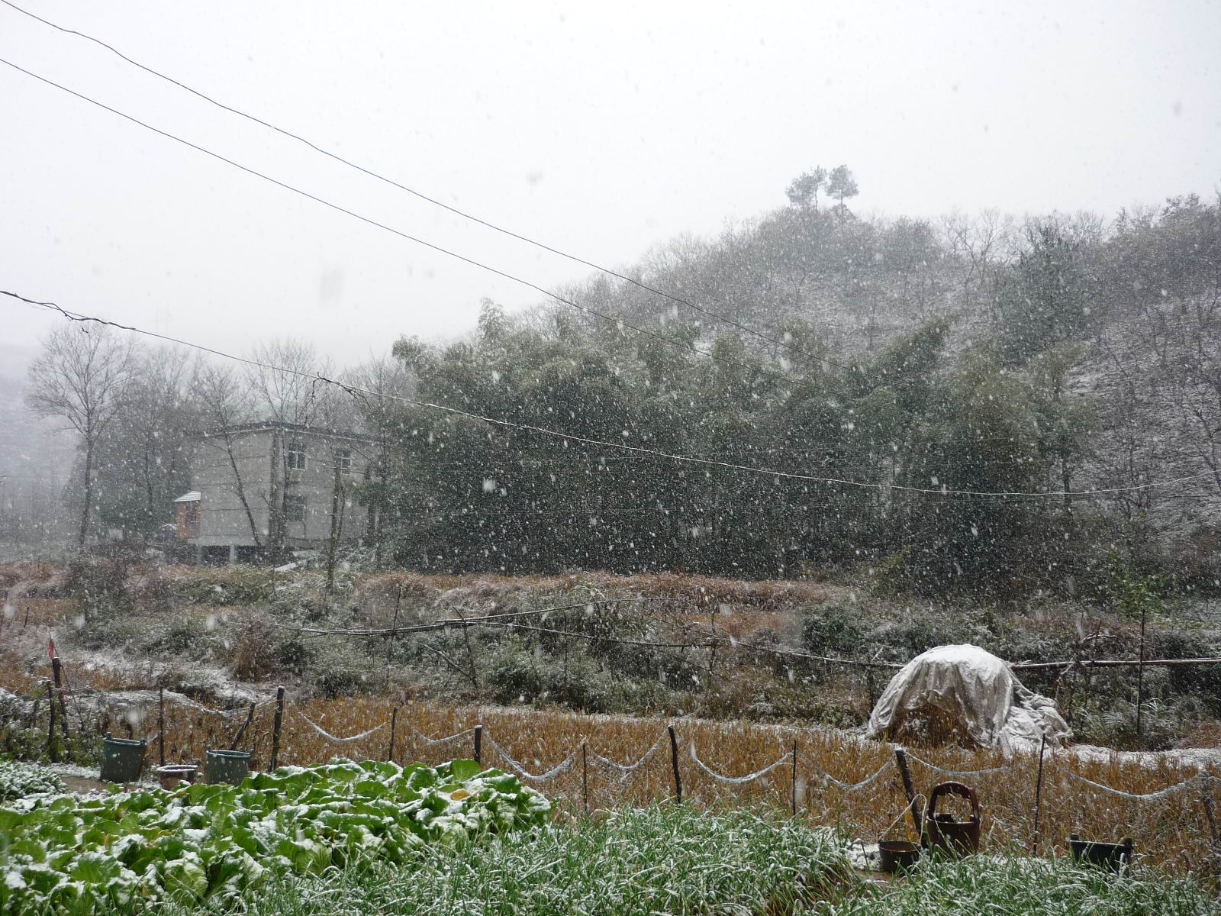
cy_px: 458
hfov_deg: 55.4
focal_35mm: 33
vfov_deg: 42.9
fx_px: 1164
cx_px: 610
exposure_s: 1/160
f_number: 2.8
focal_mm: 5.5
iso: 100
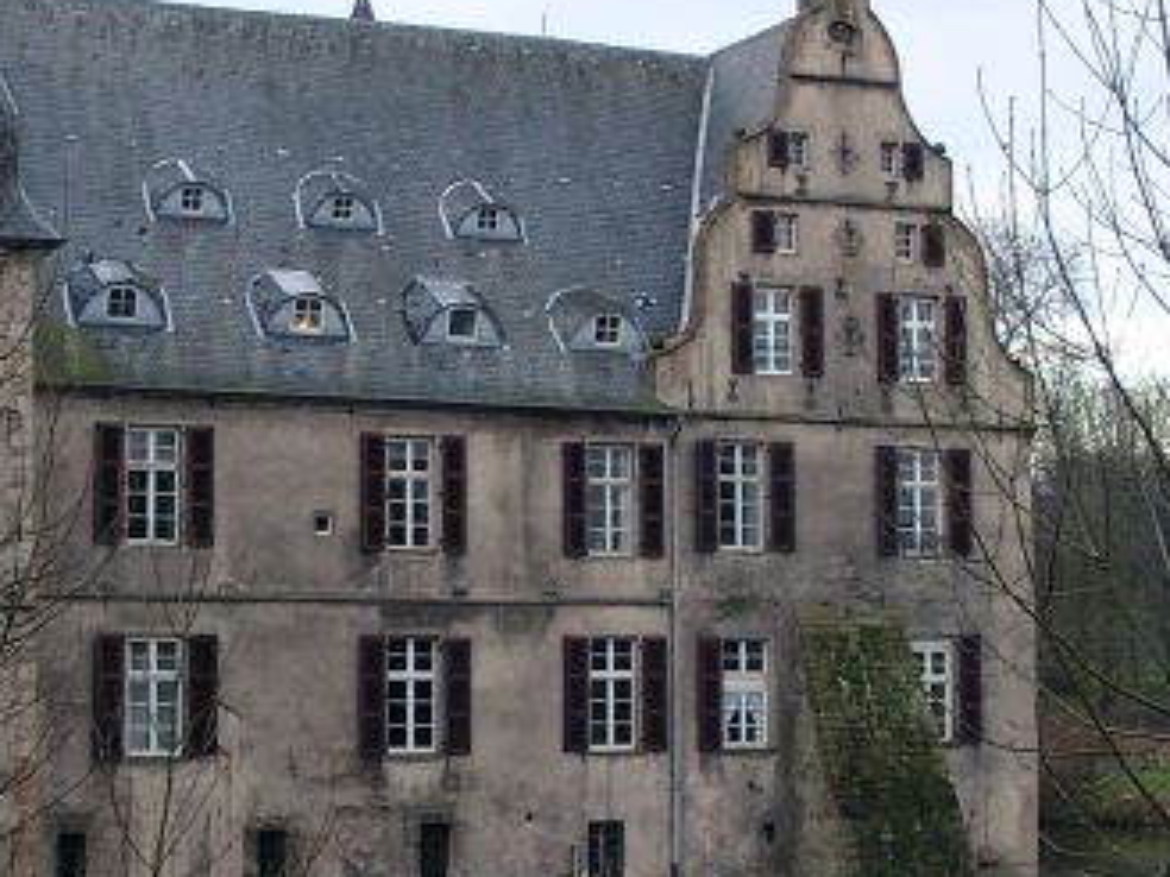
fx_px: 2805
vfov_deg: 17.8
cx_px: 371
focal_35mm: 83
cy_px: 417
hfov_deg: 23.4
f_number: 2.8
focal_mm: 7.13
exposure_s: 1/78.5
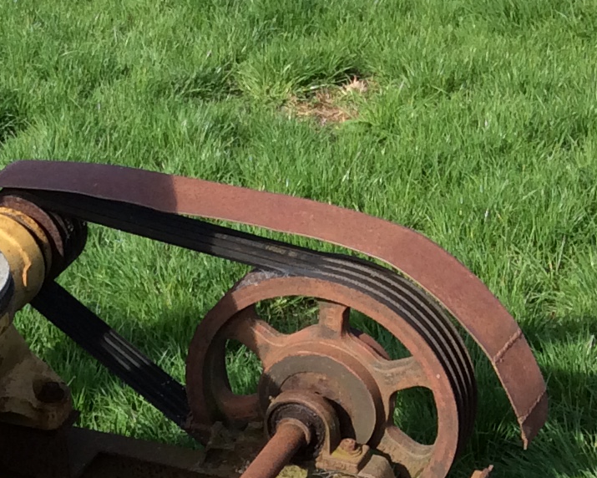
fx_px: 1997
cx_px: -127
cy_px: 493
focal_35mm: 113
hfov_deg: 16.3
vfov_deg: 13.4
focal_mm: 3.3
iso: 32
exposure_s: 1/673
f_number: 2.4
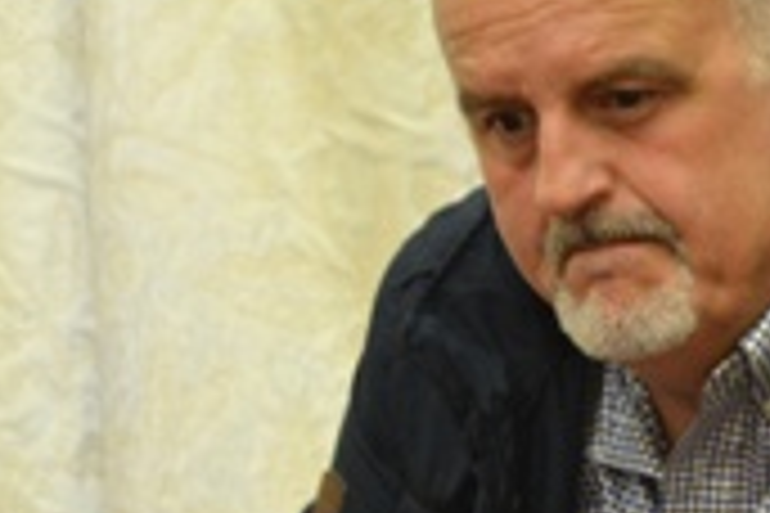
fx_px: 5988
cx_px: 1279
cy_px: 317
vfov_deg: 4.9
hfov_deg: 7.2
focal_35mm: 280
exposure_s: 1/30
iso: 1250
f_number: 5.6
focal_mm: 50
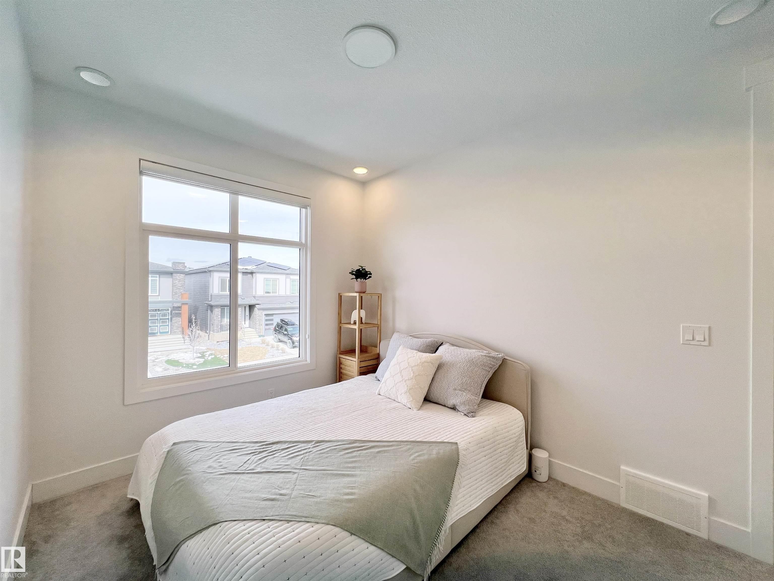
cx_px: 387
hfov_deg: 106.2
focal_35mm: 13
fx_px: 291
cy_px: 290
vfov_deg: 89.9
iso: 32
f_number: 1.8
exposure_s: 1/321
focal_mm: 1.57
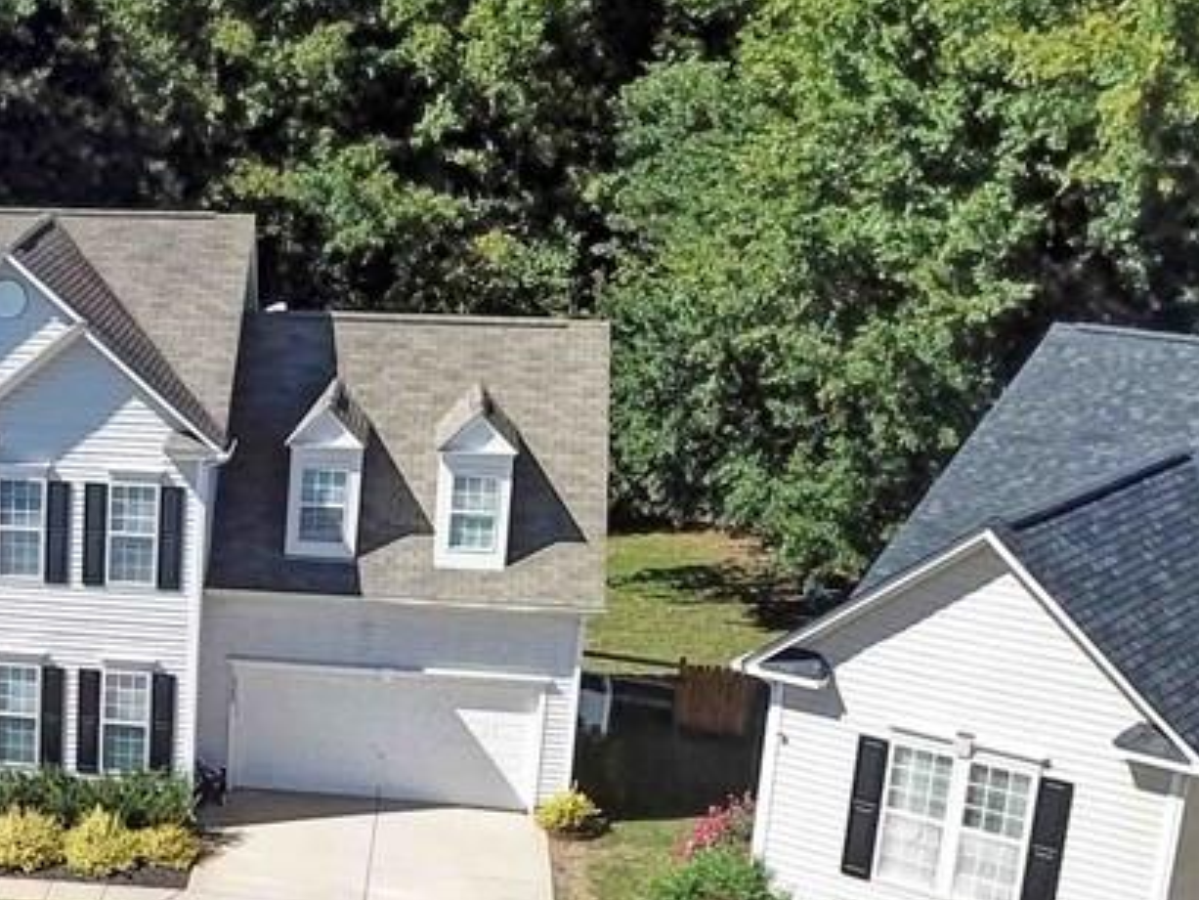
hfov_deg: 27.4
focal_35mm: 65
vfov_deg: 22.4
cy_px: 641
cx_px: -104
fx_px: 2252
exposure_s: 1/5000
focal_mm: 4.7
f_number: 2.2
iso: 400
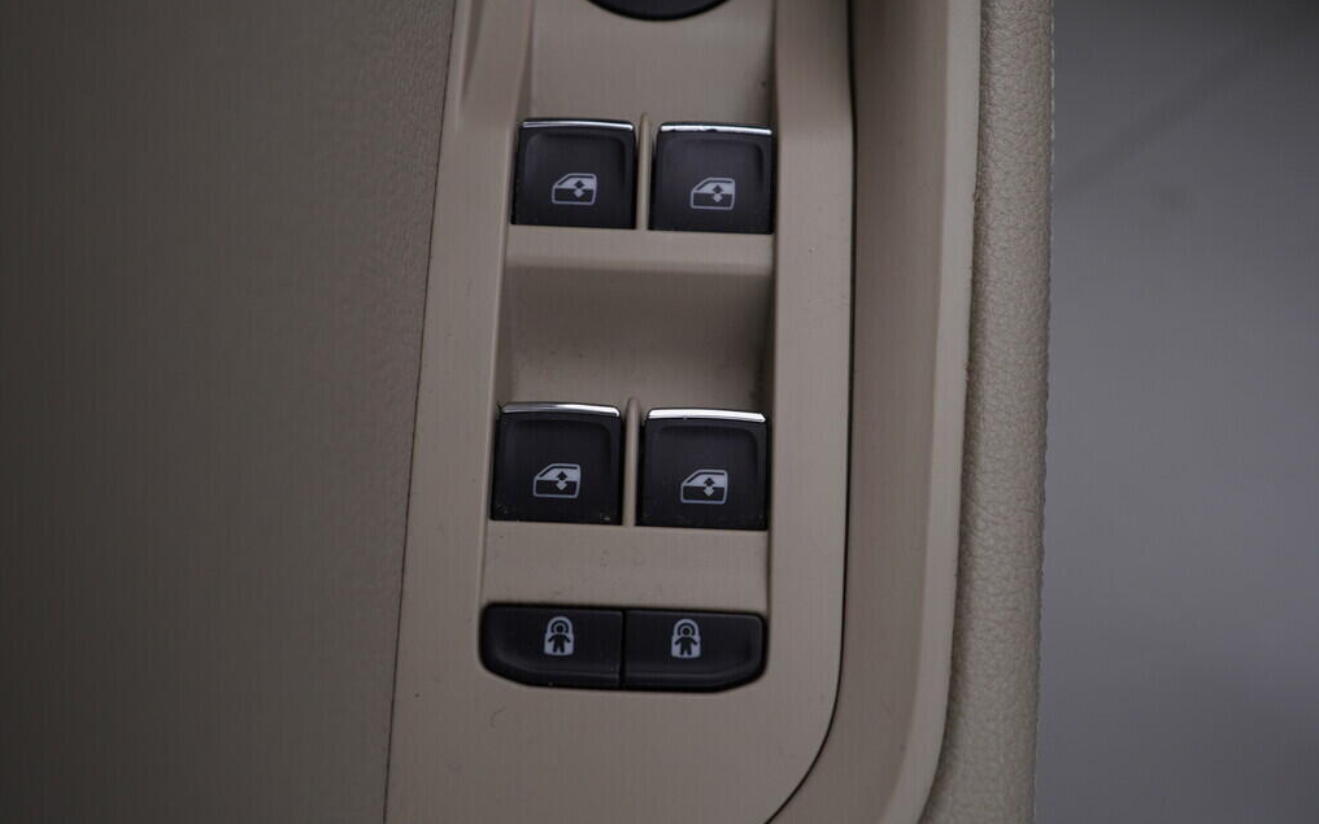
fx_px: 1330
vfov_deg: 34.4
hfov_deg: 52.7
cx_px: 662
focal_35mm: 37
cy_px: 418
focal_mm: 24
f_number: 4
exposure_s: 1/80
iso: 125
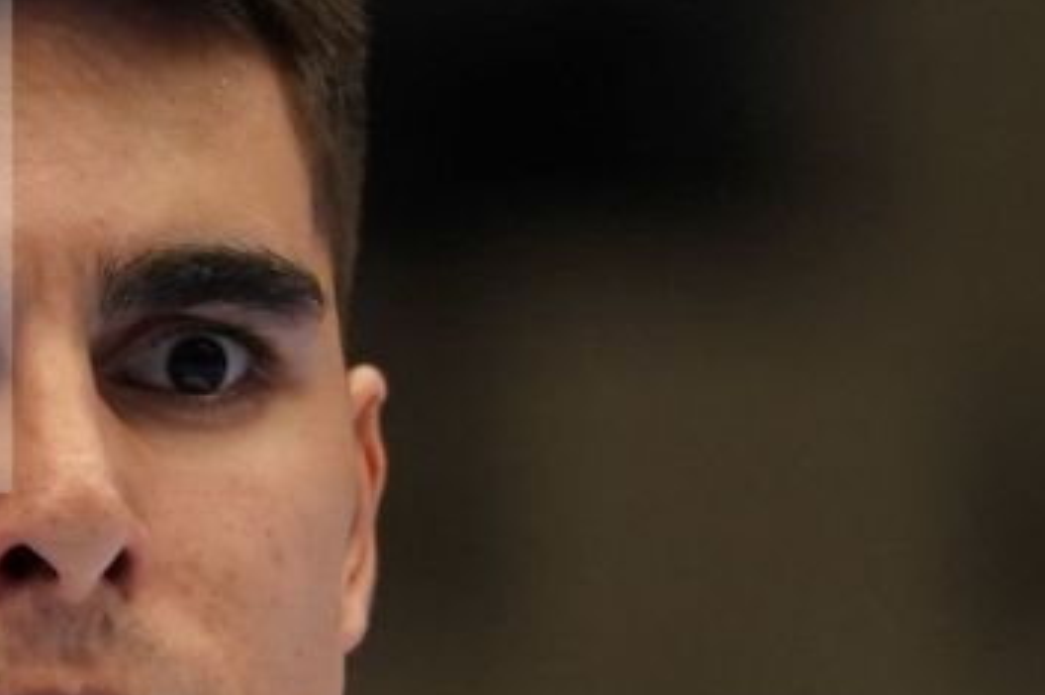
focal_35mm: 1536
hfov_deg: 1.3
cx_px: -264
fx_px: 44544
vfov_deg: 0.9
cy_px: 1274
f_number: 2.8
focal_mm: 200
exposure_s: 1/500
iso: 1250
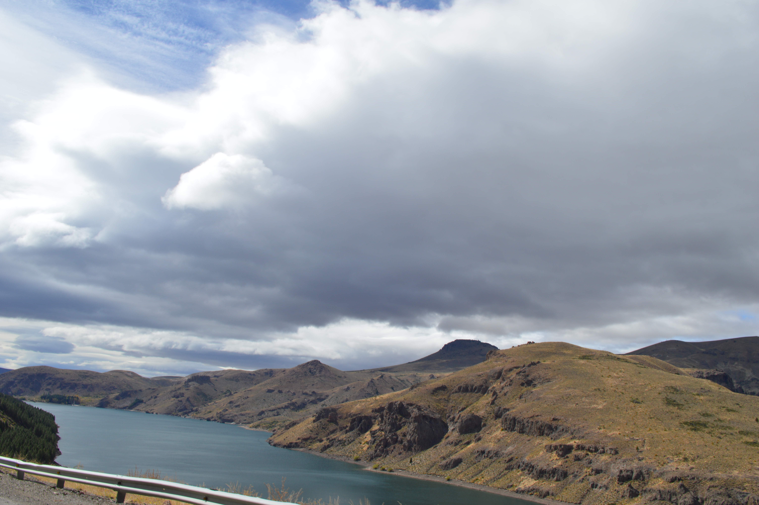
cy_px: 252
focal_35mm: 30
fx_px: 632
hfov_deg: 62.0
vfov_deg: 43.5
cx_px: 380
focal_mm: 20
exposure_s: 1/320
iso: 100
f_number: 9
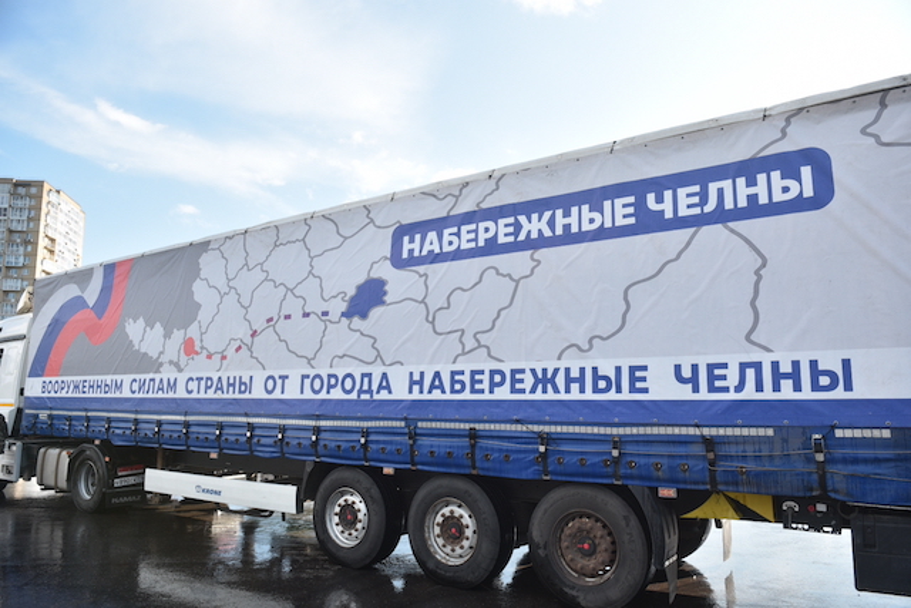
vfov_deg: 53.2
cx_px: 456
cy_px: 304
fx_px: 607
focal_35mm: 24
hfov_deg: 73.7
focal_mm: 24
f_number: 4.5
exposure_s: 1/320
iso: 100
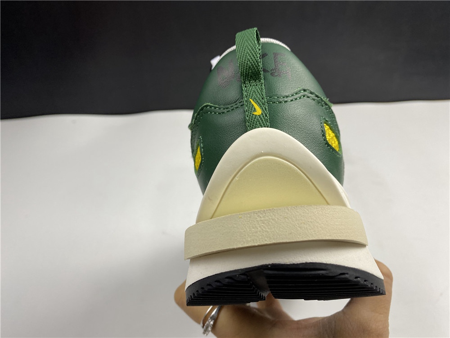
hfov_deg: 67.3
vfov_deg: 53.1
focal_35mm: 26
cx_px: 225
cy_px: 169
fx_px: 338
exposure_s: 1/121
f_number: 1.8
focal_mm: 4.25
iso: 64
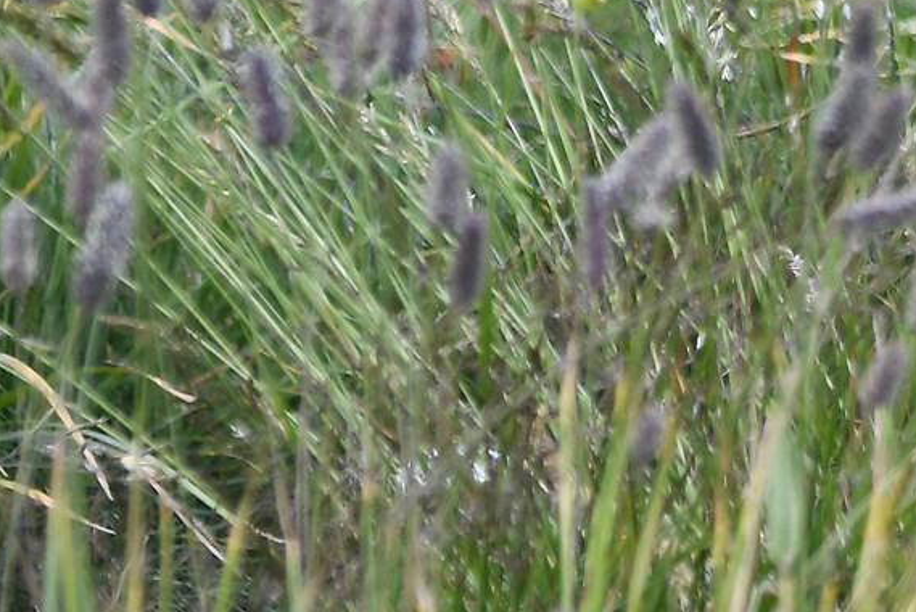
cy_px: -354
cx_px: 1335
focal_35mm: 3161
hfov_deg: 0.7
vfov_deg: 0.4
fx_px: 80467
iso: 640
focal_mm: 500
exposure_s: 1/320
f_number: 8
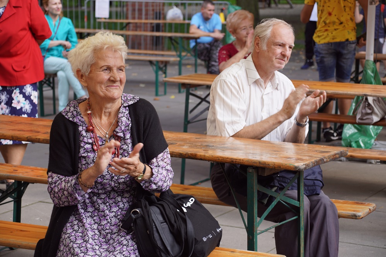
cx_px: 193
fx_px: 965
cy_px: 128
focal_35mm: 90
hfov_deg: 22.6
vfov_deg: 15.2
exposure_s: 1/160
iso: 125
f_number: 5
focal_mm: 60
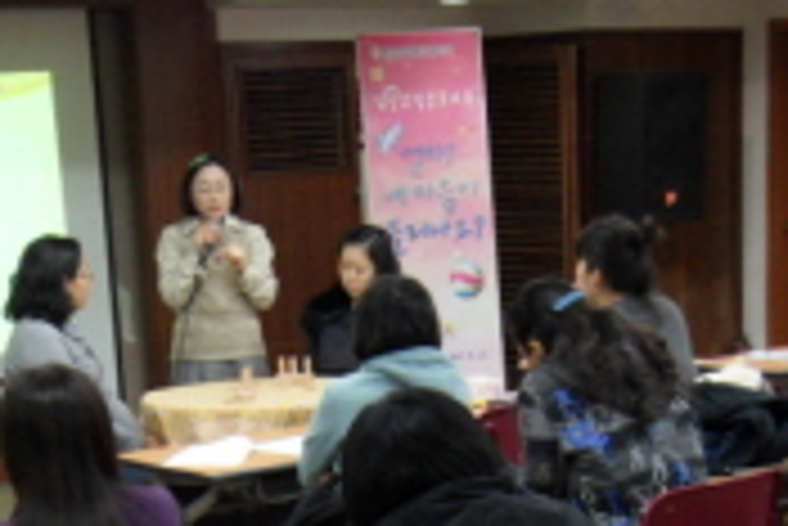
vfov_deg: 13.6
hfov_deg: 21.2
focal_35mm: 96
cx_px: 419
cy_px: 726
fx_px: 2103
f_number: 4.1
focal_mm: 6.5
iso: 200
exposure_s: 1/20
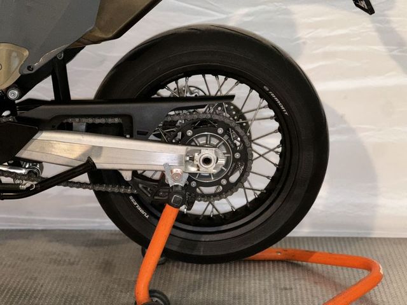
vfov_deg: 19.1
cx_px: 204
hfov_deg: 25.3
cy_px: 152
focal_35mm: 77
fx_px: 905
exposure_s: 1/33
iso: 160
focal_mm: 9
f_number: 2.8
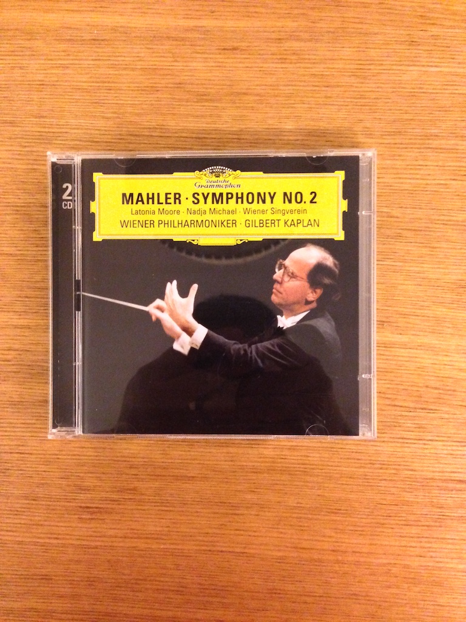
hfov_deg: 42.9
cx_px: 233
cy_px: 311
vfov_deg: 55.4
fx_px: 592
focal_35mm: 33
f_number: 2.4
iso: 800
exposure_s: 1/15
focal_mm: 4.12
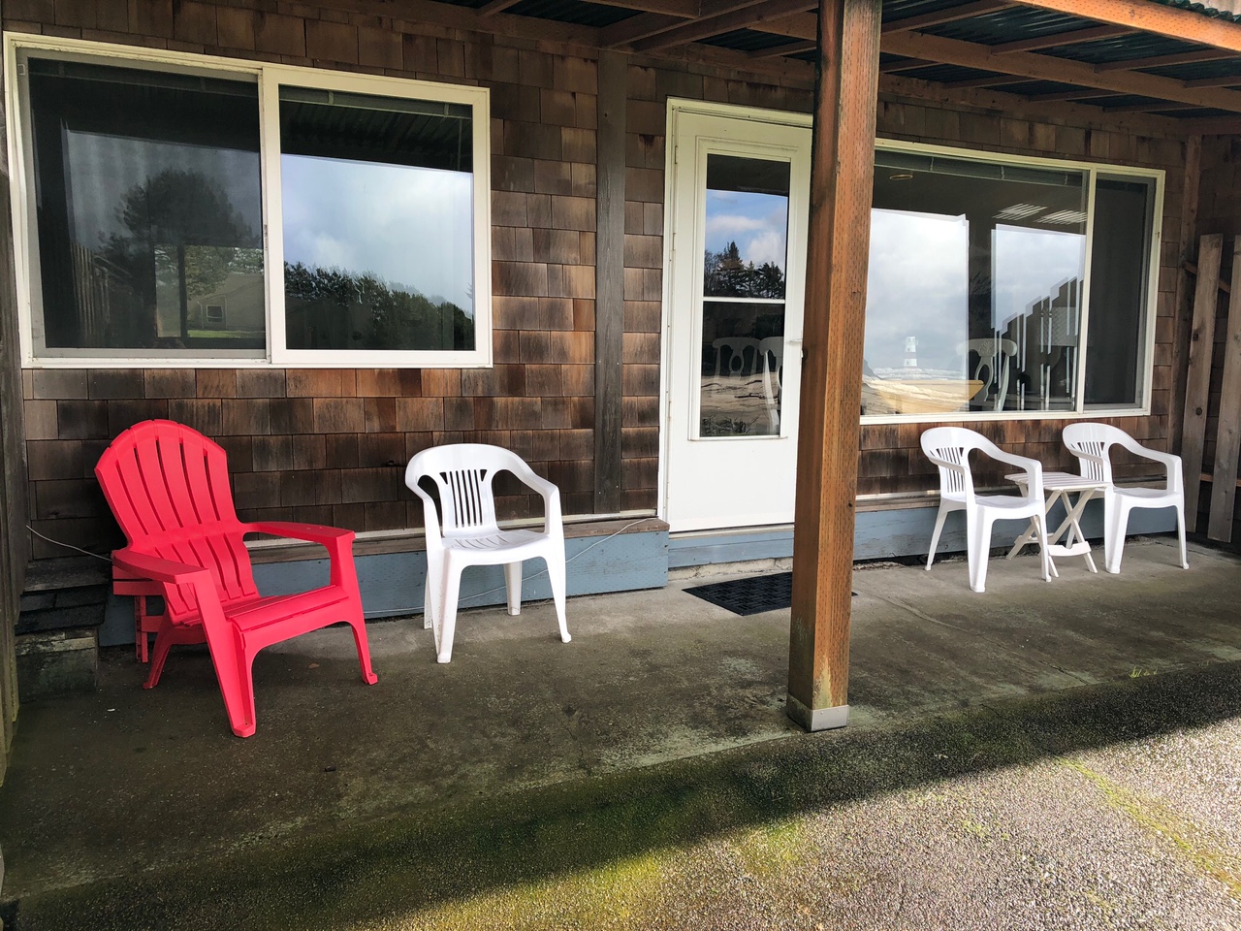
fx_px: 1004
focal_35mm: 28
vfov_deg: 49.7
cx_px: 620
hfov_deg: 63.4
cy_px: 466
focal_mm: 3.99
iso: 20
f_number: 1.8
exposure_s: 1/448
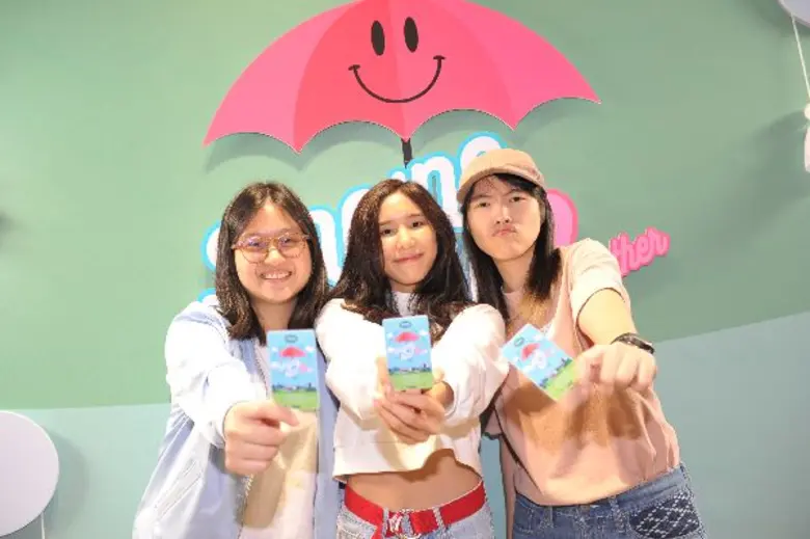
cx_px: 405
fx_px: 720
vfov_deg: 41.1
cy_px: 270
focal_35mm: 32
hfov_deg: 58.7
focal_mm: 32
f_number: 4
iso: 400
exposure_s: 1/50
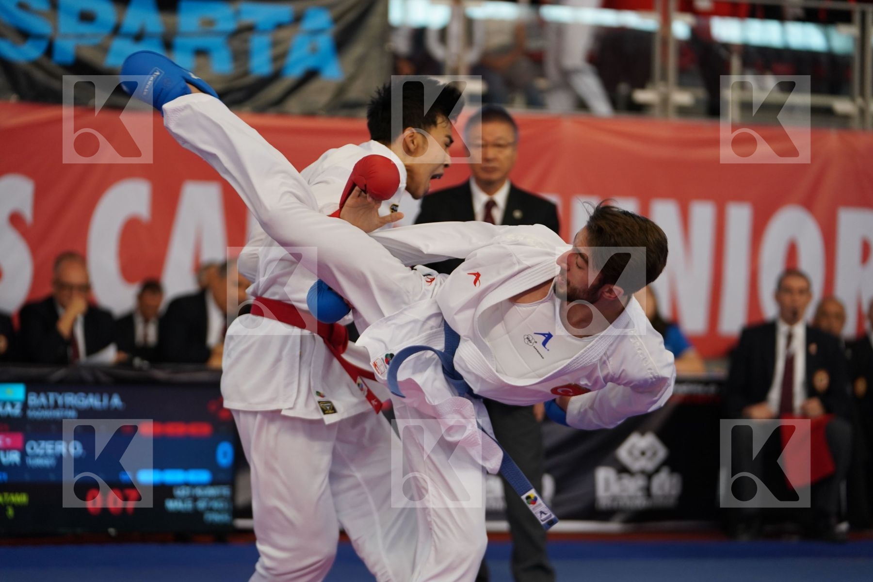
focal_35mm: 121
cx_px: 436
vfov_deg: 11.3
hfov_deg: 16.9
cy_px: 291
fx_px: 2934
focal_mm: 121
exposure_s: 1/1000
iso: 1600
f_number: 2.8
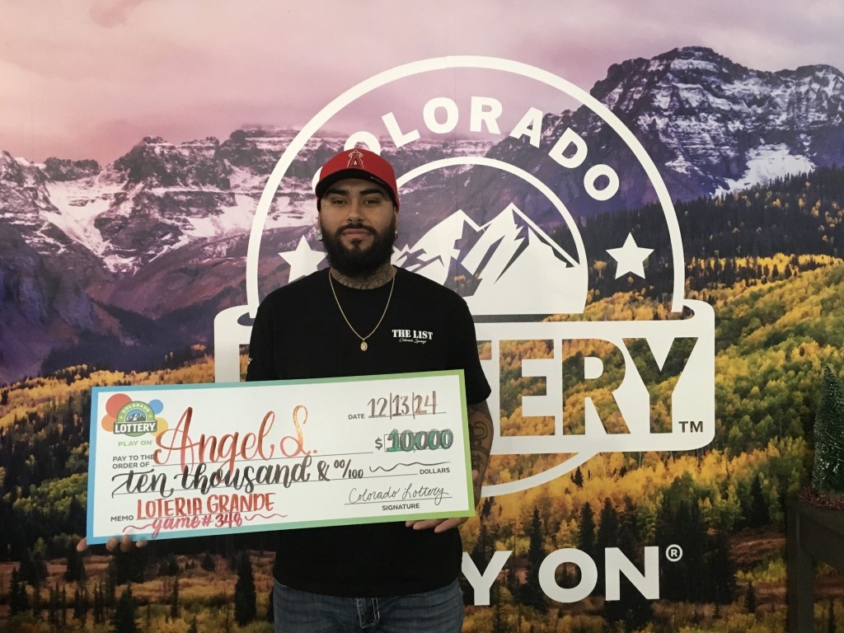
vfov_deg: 48.2
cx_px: 422
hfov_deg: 61.7
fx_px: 707
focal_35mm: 29
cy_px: 316
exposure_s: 1/24
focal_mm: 4.15
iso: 200
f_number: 2.2
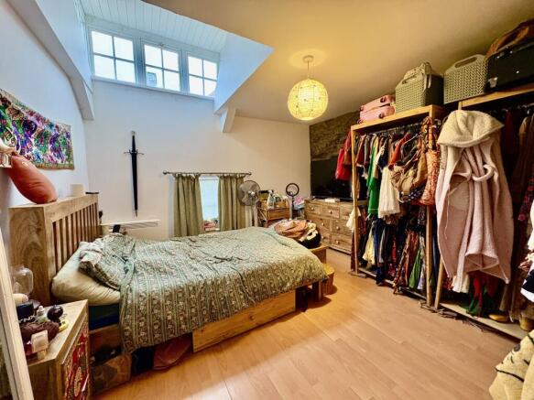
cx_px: 267
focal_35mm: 14
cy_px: 200
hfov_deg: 102.1
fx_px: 216
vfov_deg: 85.7
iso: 400
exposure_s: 1/50
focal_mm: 2.22
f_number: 2.2
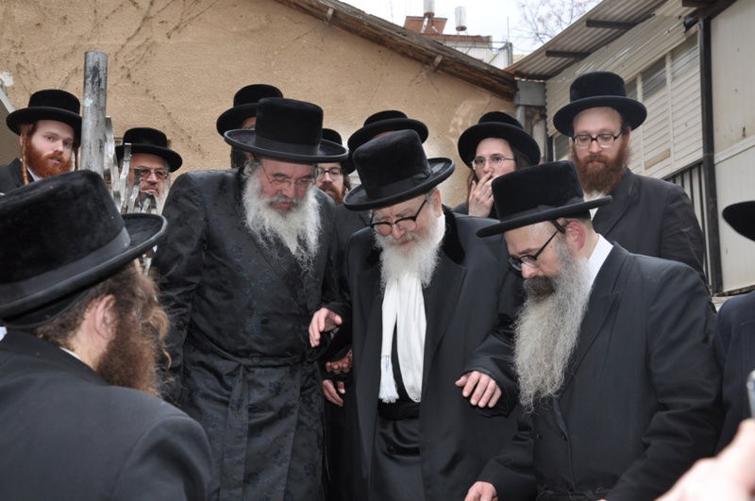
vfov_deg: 28.0
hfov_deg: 41.2
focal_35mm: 48
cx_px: 378
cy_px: 250
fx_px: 1005
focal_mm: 32
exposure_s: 1/100
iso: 200
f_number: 7.1
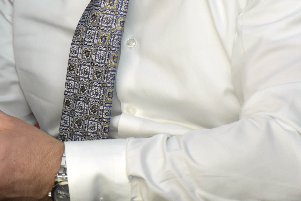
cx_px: 56
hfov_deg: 9.4
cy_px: -85
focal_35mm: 218
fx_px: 1822
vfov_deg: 6.2
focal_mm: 48
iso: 800
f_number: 5
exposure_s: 1/100
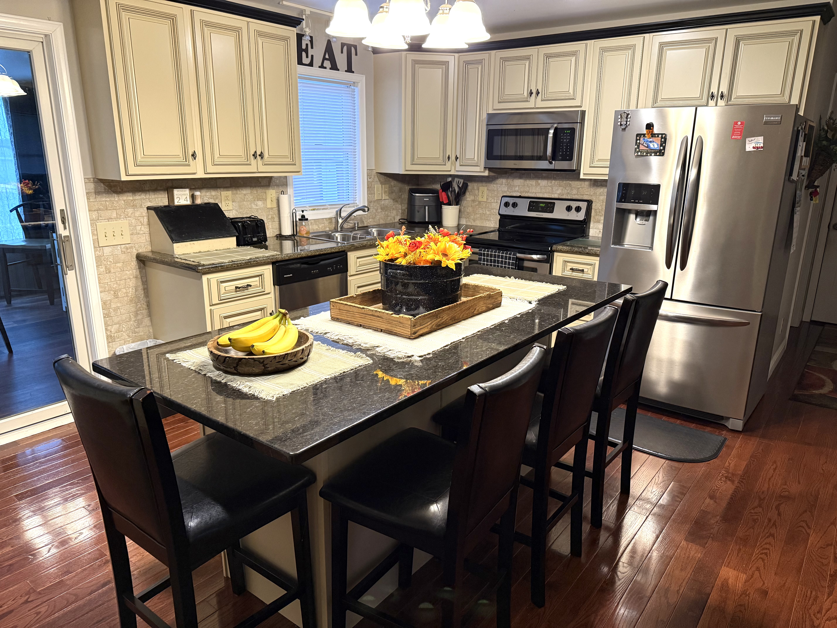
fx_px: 580
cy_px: 314
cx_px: 418
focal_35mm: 24
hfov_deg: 71.6
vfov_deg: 56.8
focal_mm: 6.76
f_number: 1.78
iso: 320
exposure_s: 1/60
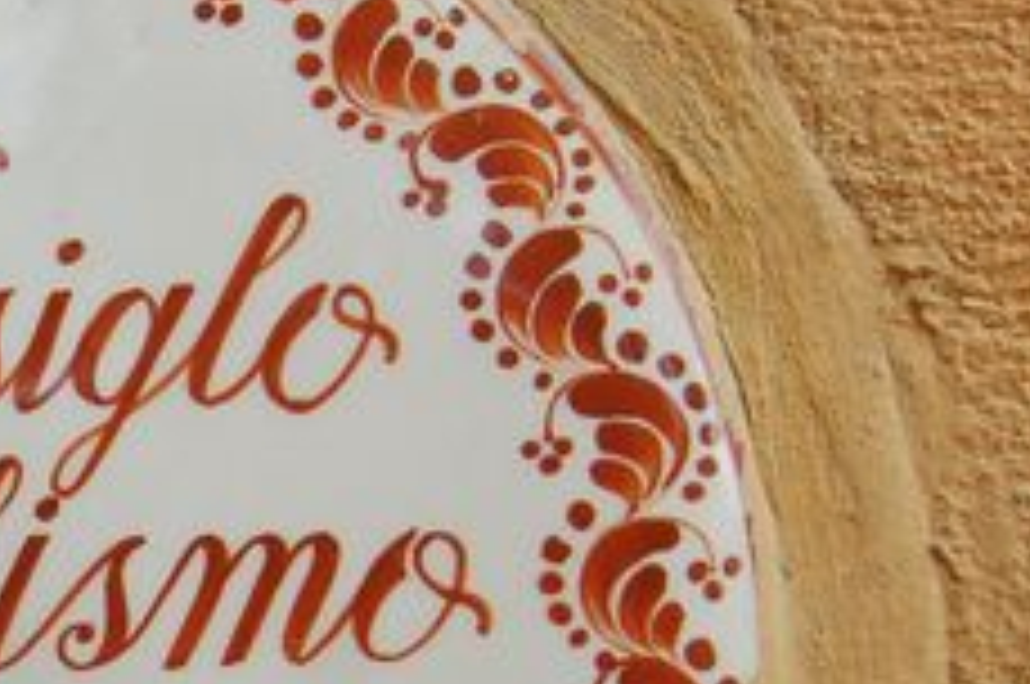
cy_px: 675
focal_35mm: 168
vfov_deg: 8.1
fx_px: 4800
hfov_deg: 11.8
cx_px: -423
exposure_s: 1/160
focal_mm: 32
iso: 200
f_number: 7.1
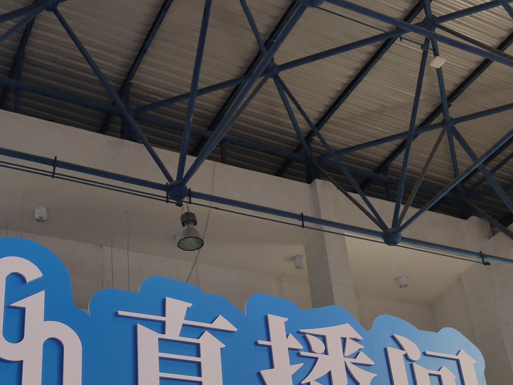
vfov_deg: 26.6
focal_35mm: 54
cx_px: 249
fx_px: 800
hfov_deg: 35.5
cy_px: 293
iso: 126
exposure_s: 1/100
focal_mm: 4.75
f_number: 1.75
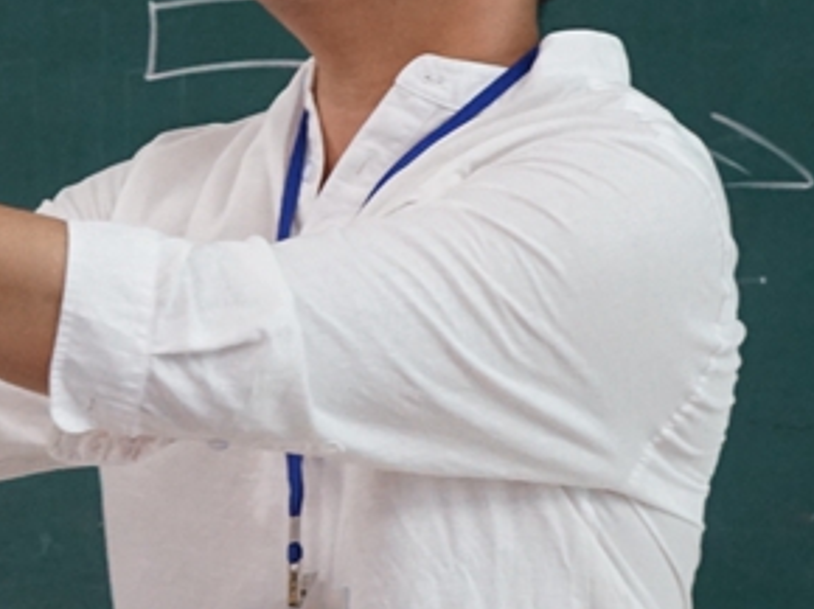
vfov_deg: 6.2
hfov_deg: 8.3
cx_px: 182
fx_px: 5592
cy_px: 133
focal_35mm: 238
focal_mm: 70
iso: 2500
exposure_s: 1/40
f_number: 5.6
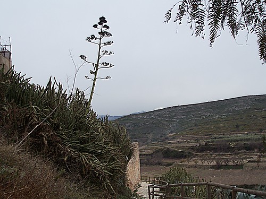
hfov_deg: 34.3
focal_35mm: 56
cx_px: 133
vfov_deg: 26.1
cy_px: 100
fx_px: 430
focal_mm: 9.3
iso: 80
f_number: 3.1
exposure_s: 1/640
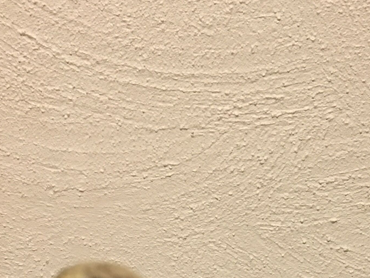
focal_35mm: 86
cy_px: 344
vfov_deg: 16.4
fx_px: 919
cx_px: 174
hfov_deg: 22.8
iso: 200
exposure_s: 1/20
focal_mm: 4.15
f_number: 2.2
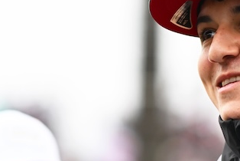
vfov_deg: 3.7
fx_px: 2496
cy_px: 137
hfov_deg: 5.5
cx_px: 99
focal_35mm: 374
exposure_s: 1/4000
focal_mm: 105
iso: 200
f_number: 2
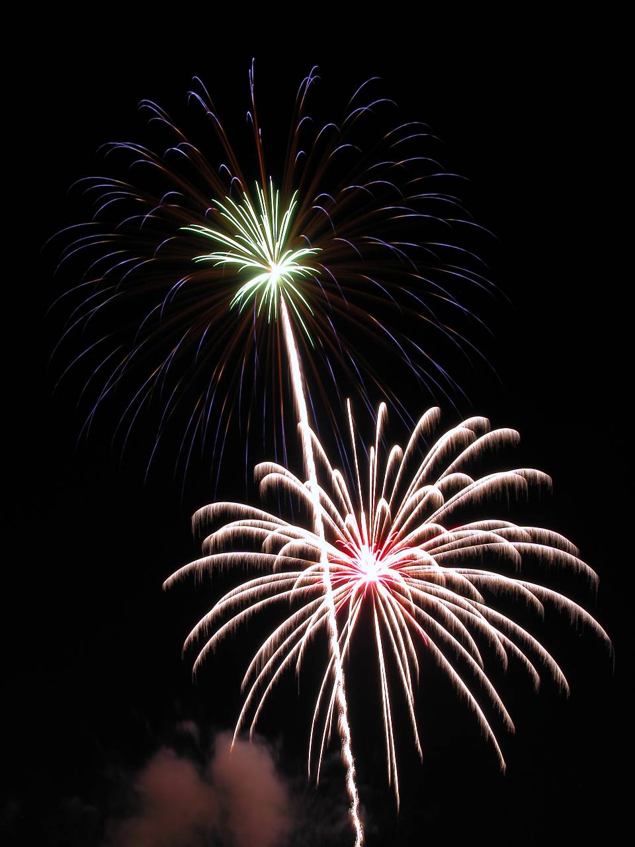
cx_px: 318
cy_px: 424
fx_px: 856
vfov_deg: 52.6
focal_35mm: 35
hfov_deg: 40.7
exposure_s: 6.84
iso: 100
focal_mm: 8.9
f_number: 8
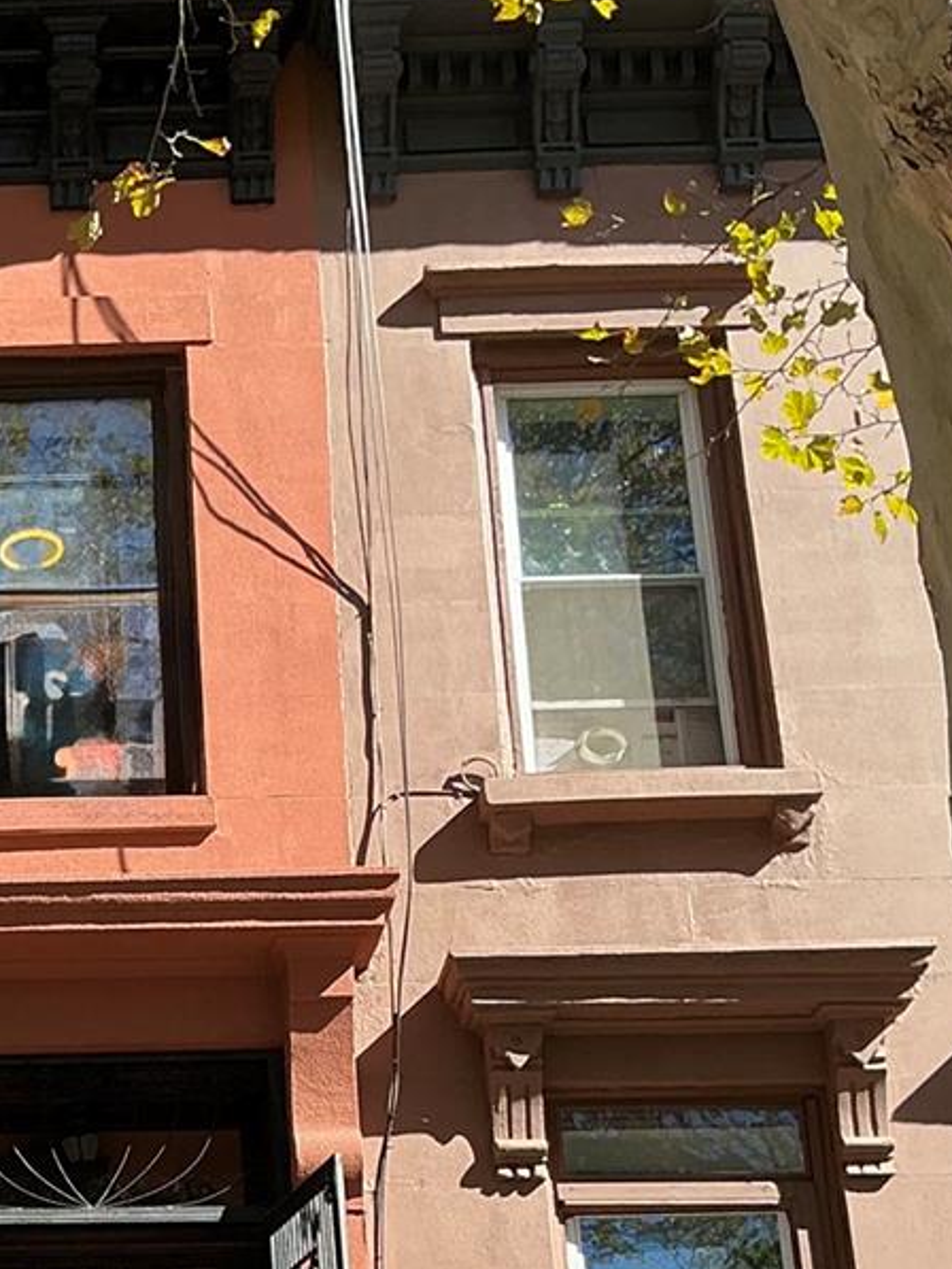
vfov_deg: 25.8
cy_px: 1224
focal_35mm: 72
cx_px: -242
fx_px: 2639
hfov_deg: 19.1
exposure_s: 1/412
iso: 25
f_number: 1.8
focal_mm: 3
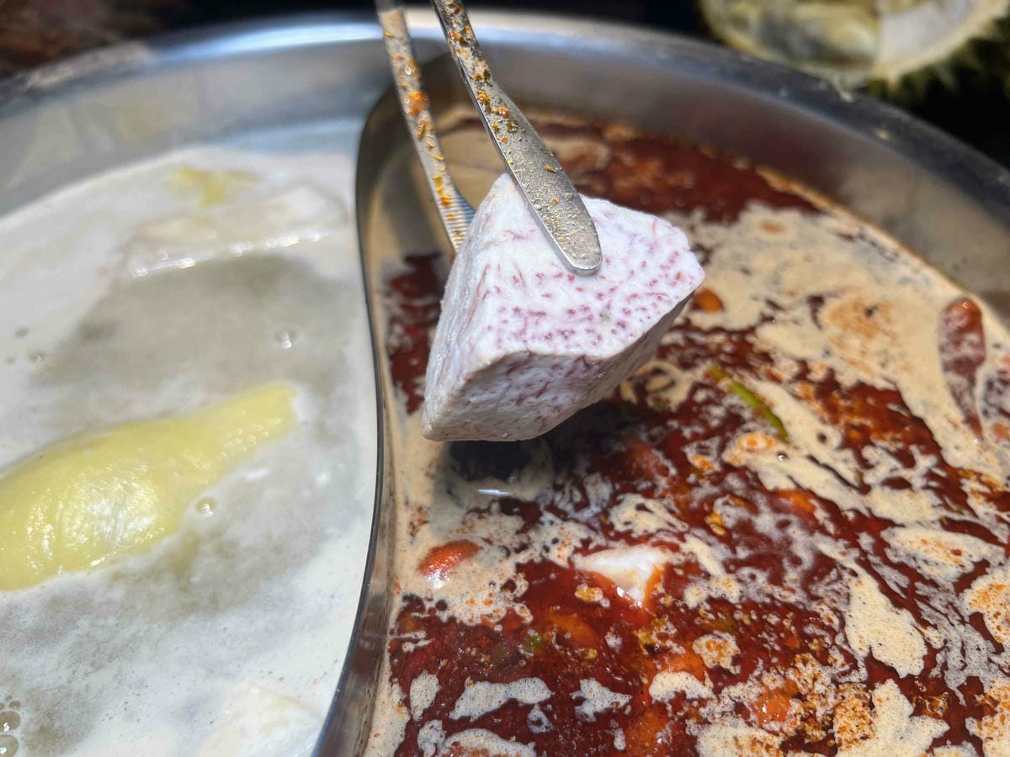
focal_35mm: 26
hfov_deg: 67.3
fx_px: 759
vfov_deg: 53.1
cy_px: 378
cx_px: 505
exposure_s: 1/120
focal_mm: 5.7
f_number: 1.5
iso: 40
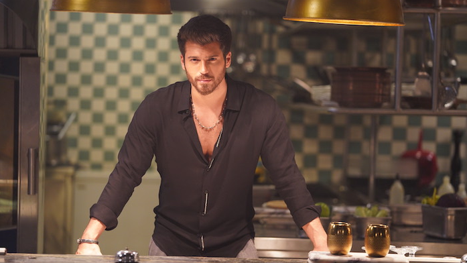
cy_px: 143
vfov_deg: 8.6
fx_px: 1746
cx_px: 233
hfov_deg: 15.2
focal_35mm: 141
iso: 1600
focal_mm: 134
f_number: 2.8
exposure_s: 1/80
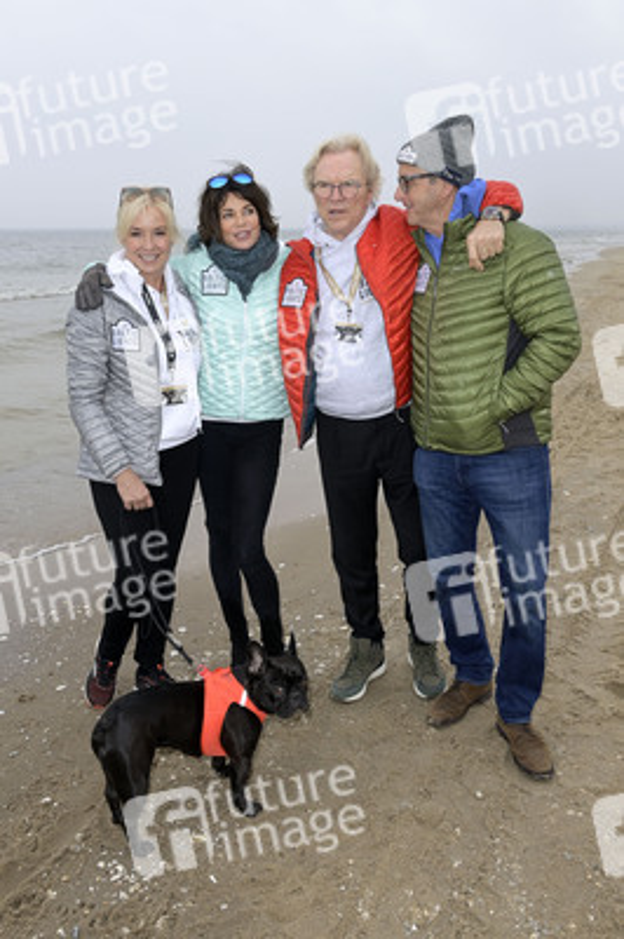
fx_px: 807
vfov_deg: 60.3
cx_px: 312
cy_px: 470
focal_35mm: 31
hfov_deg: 42.3
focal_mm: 31
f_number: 9
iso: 640
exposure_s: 1/250
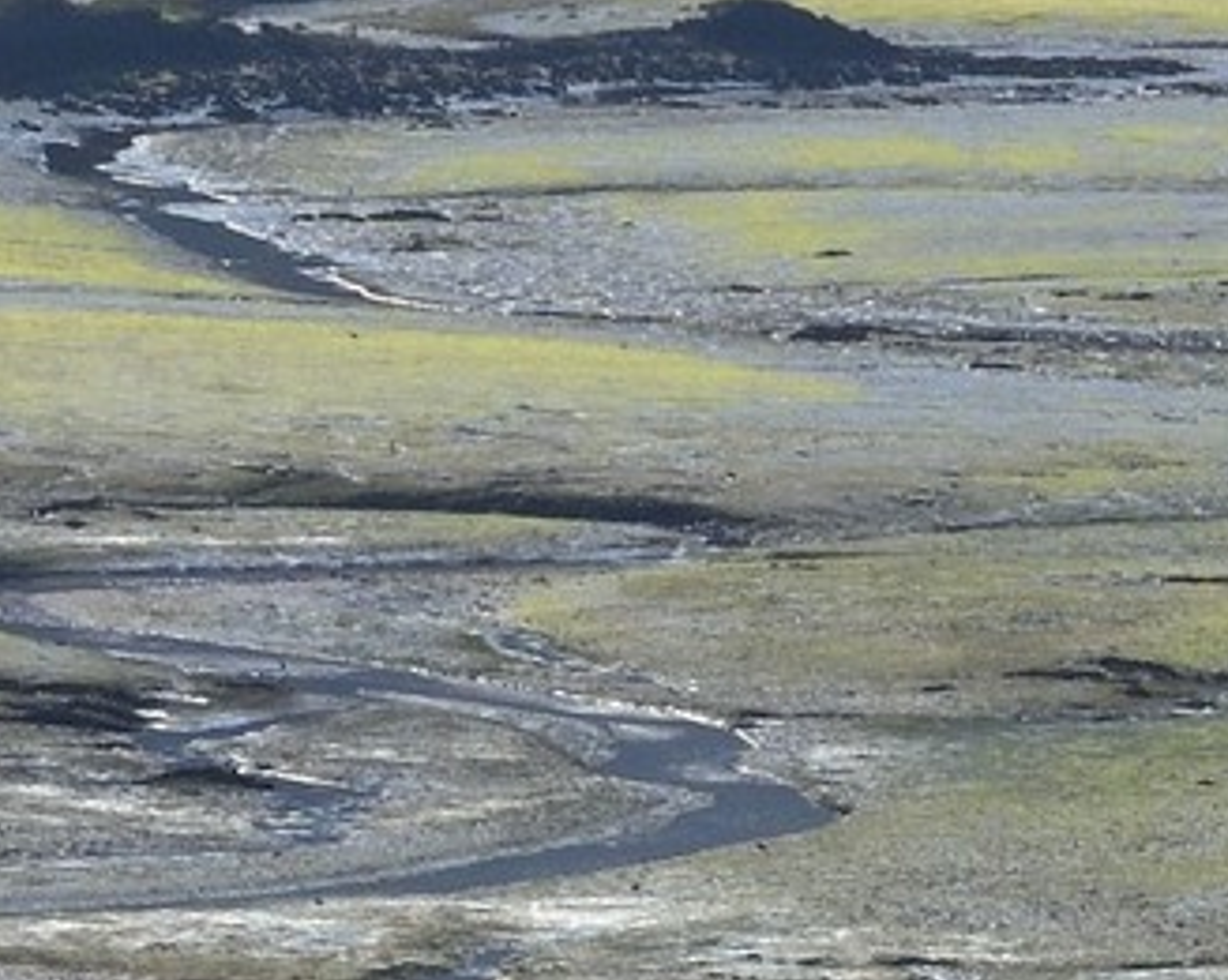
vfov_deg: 1.1
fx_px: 50110
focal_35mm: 1380
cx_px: 1378
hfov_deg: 1.4
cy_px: 4387
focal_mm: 200
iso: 400
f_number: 20
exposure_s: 1/320
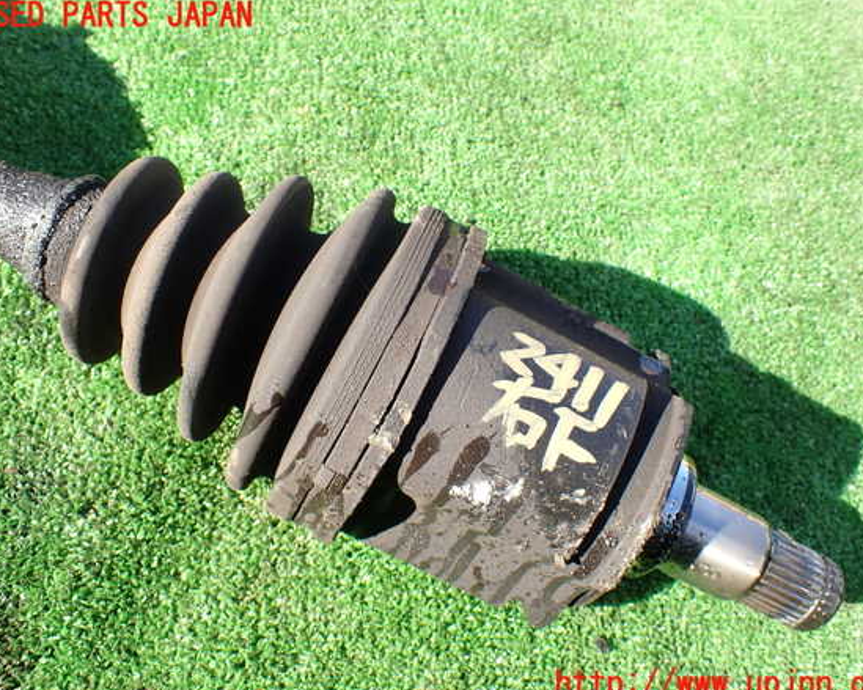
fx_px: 817
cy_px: 351
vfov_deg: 45.8
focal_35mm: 32
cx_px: 439
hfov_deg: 55.7
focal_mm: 5.4
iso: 100
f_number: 3.2
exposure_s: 1/250
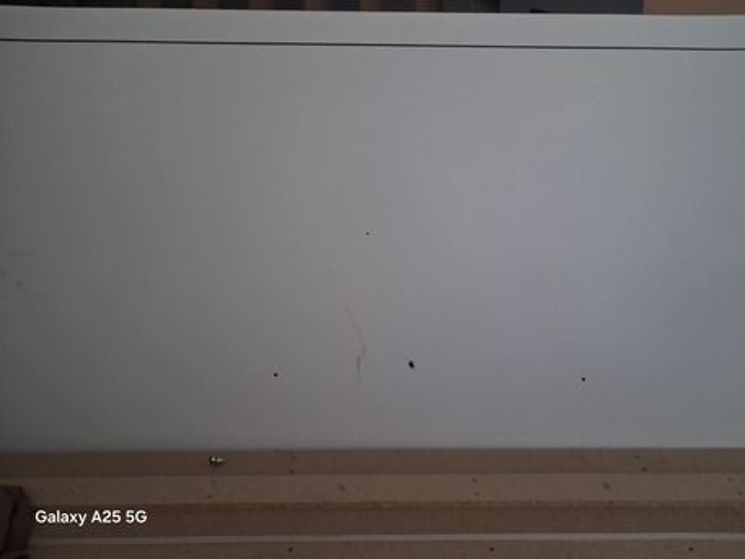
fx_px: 581
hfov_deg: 65.3
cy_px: 280
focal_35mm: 27
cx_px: 372
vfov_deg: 51.4
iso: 800
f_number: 1.8
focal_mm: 4
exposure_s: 1/24
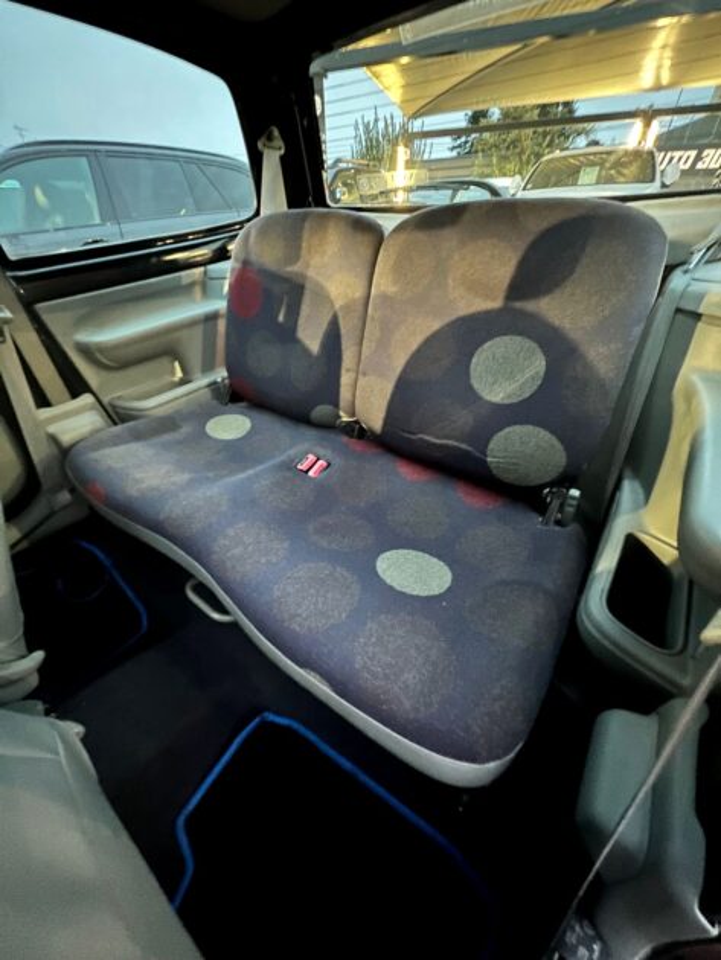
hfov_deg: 90.0
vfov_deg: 106.2
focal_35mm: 13
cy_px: 480
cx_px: 360
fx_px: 361
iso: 640
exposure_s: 1/8
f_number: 1.8
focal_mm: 1.57
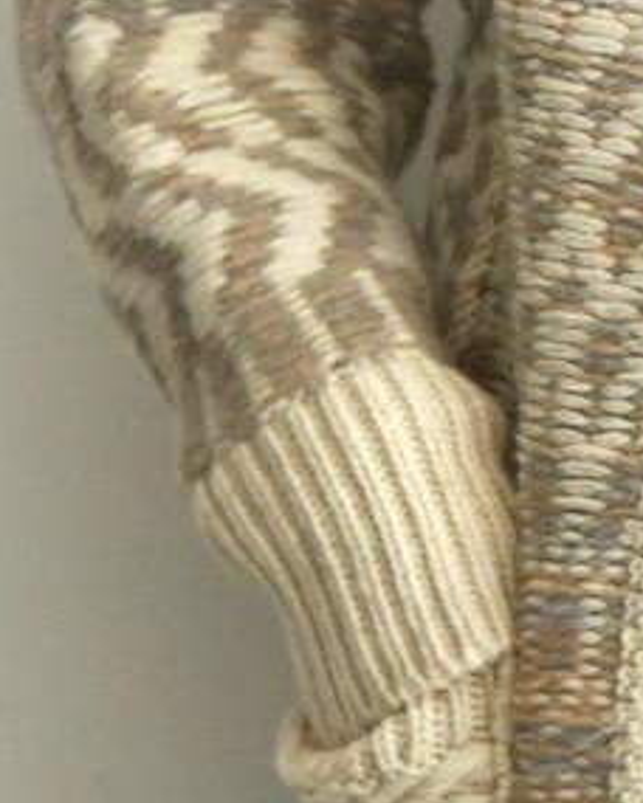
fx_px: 8468
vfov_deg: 5.4
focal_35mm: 356
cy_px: 189
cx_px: 1148
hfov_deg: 4.3
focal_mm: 60
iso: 500
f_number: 5
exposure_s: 1/160
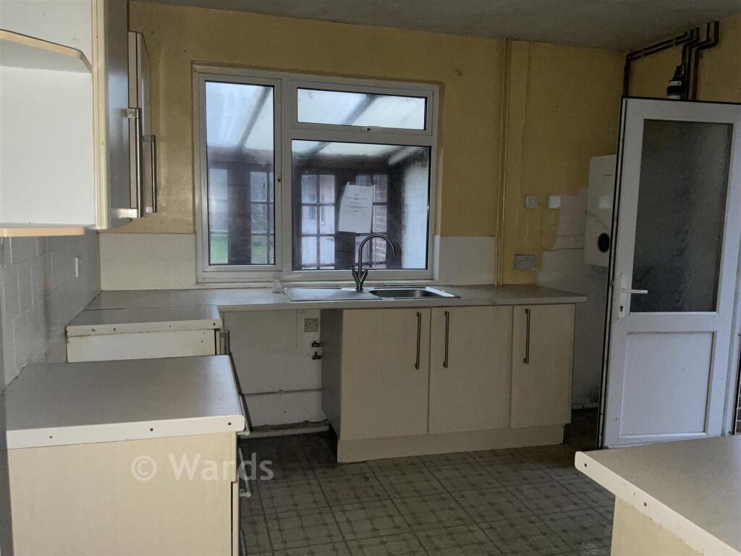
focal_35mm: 29
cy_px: 278
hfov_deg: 61.7
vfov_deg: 48.2
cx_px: 370
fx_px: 621
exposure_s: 1/30
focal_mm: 3
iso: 80
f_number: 1.8
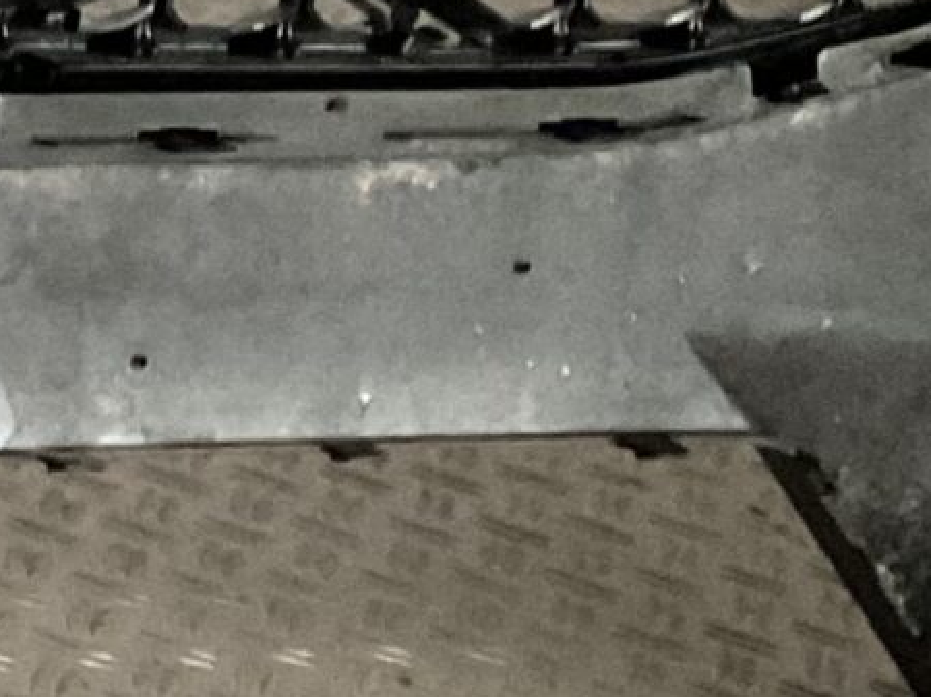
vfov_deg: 9.0
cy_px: 552
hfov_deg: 10.1
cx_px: -1448
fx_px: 4435
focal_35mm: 165
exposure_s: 1/20
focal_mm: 3
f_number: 1.8
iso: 500
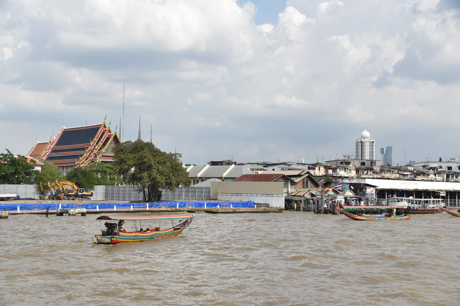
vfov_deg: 23.8
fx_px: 728
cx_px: 230
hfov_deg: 35.1
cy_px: 153
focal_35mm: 57
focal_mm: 38
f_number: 9
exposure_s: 1/250
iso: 100
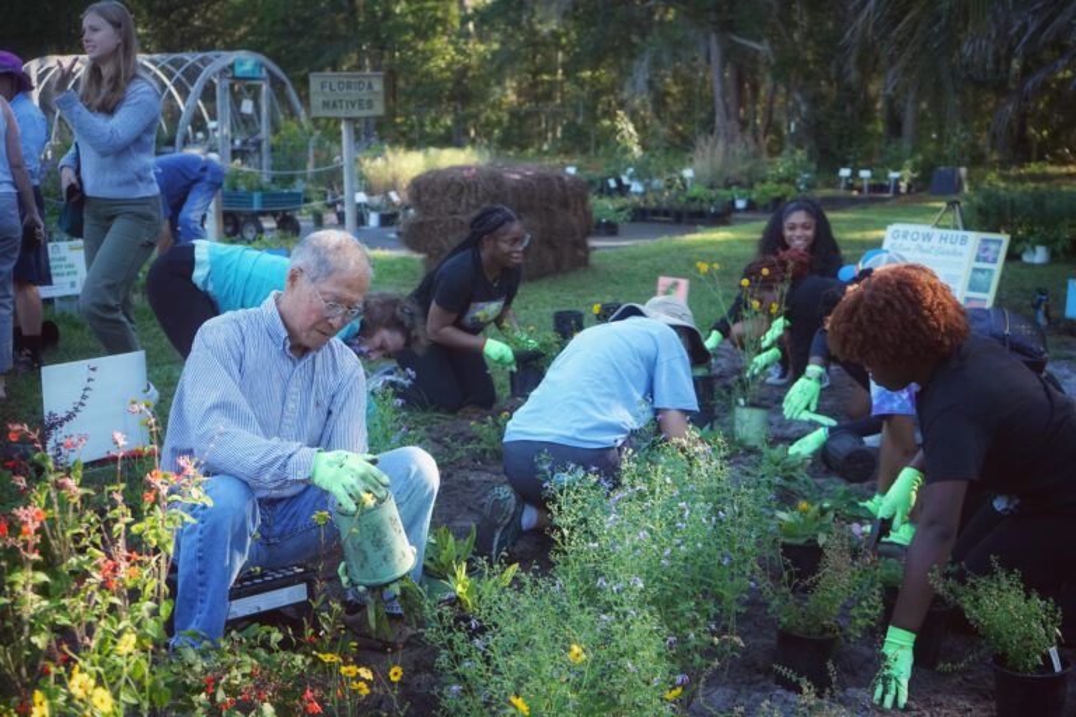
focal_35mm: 44
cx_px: 538
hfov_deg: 44.5
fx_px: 1315
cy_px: 358
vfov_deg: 30.5
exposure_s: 1/1000
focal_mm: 44
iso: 2000
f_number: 5
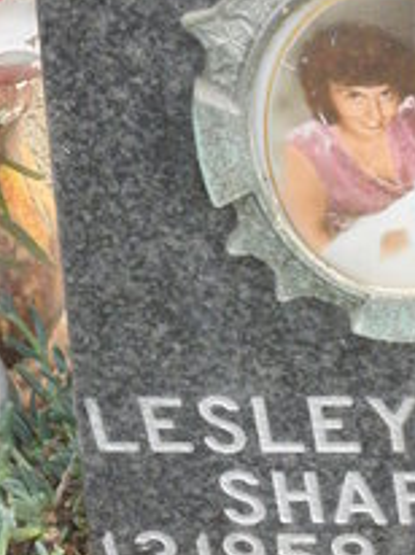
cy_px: 350
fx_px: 1682
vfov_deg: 18.7
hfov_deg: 14.0
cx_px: 326
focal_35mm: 105
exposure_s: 1/200
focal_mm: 4.83
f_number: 5.6
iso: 200
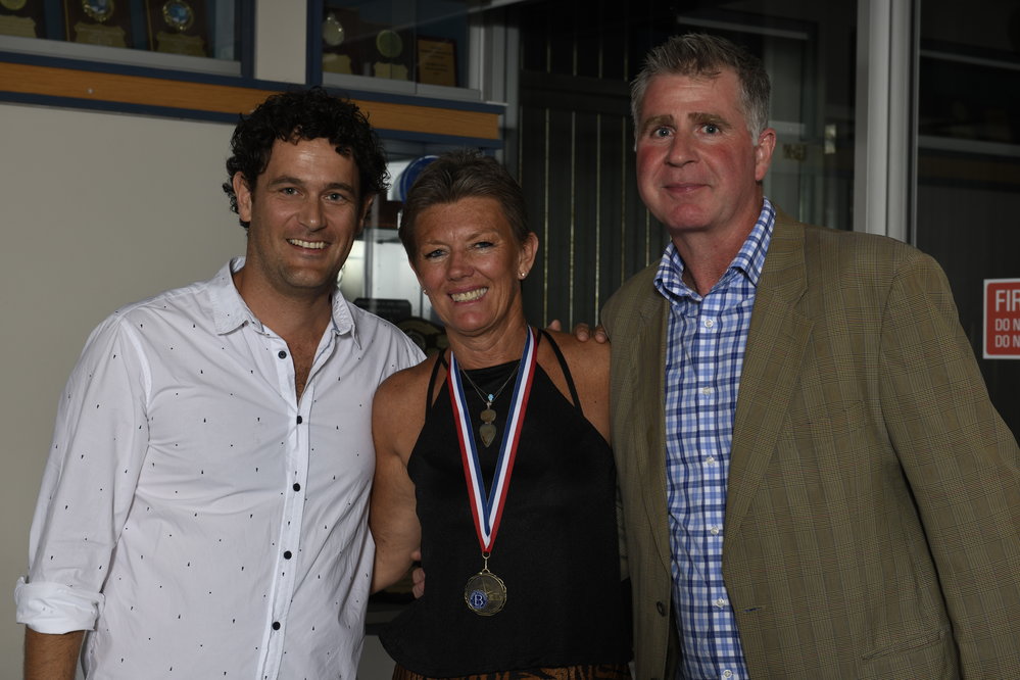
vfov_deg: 19.5
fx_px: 1983
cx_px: 510
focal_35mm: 70
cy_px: 340
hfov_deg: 28.8
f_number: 9
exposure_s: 1/125
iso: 320
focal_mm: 70
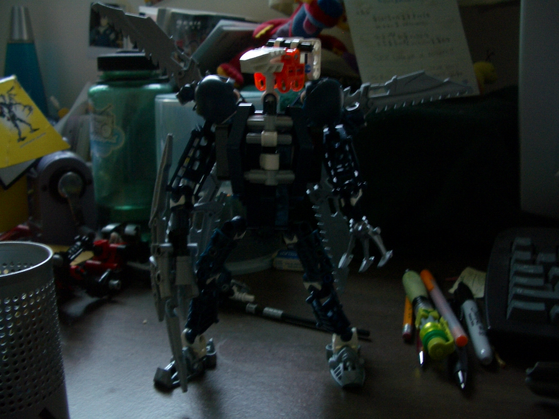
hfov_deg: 52.6
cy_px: 210
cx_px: 280
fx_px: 565
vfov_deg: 40.7
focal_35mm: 35
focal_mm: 5.8
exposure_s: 1/8
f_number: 2.6
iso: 100
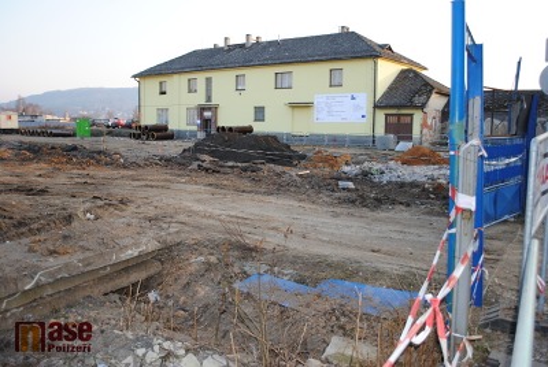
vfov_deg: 43.7
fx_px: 457
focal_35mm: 30
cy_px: 184
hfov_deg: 61.9
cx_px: 274
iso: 125
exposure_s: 1/125
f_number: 3.8
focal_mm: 20
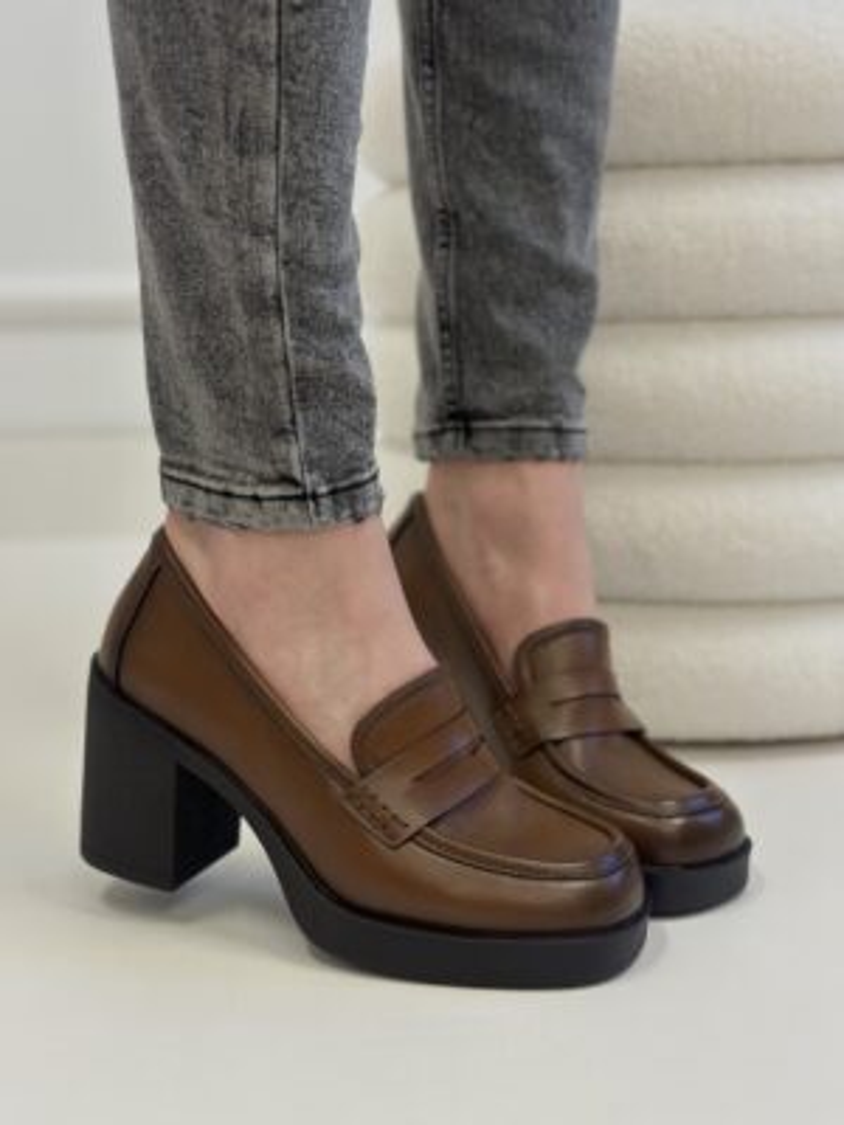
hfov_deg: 30.3
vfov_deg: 39.7
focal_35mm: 48
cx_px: 422
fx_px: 1560
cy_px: 562
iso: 160
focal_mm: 6.86
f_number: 1.78
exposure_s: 1/100
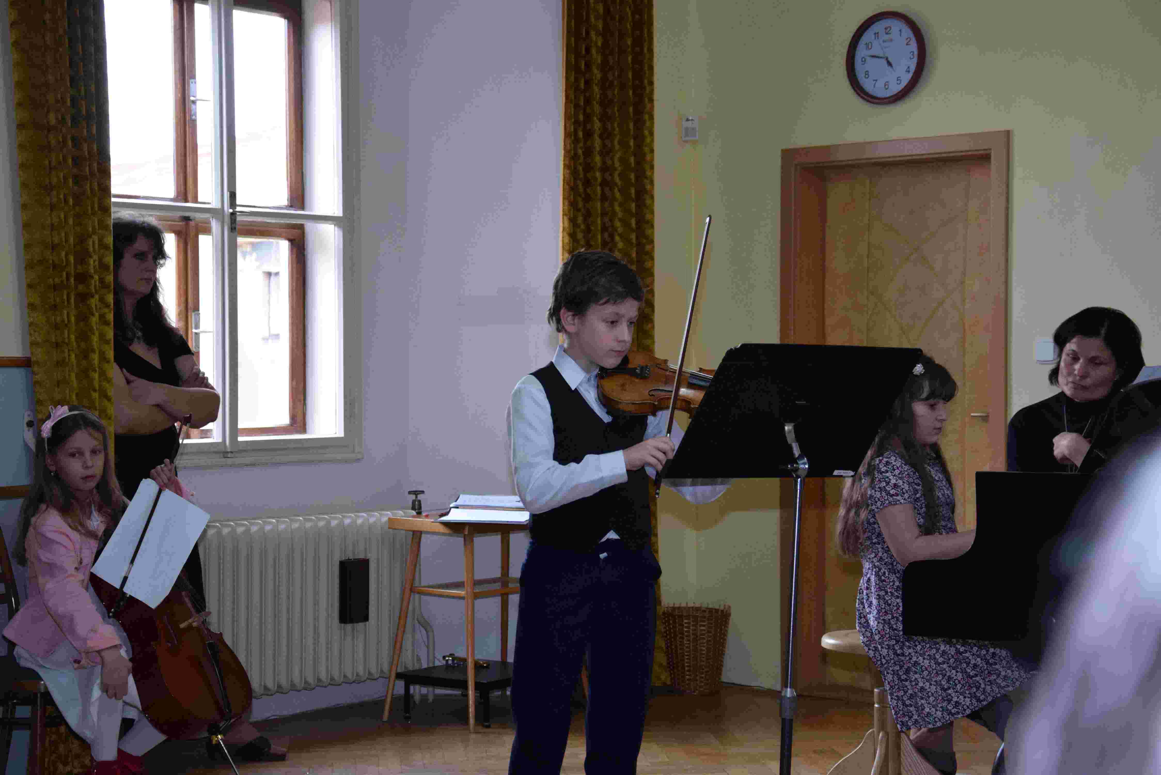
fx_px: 2322
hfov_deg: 28.1
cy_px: 388
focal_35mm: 72
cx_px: 580
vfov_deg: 18.9
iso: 1600
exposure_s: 1/100
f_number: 5
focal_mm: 48
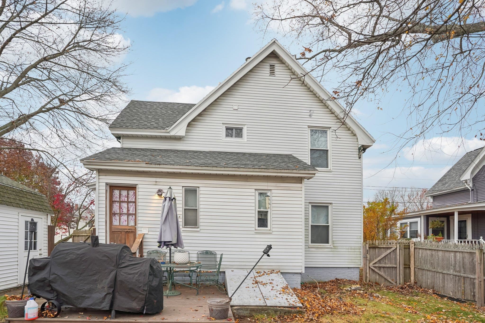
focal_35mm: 17
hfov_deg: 93.3
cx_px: 242
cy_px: 162
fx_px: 229
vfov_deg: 70.4
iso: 100
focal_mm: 17
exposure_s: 1/40
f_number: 8
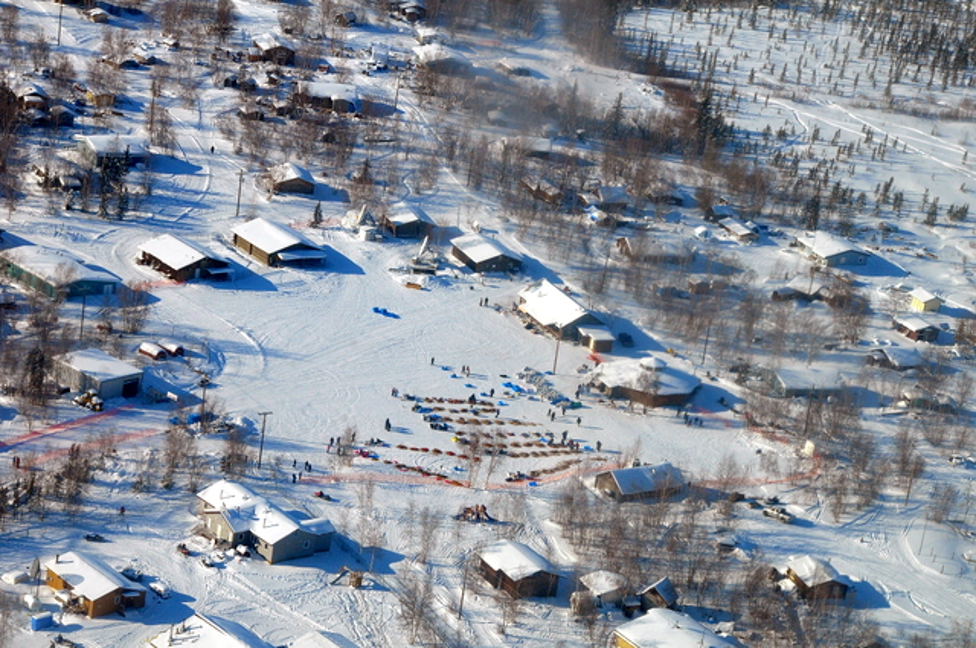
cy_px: 324
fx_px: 3046
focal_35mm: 112
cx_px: 488
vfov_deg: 12.1
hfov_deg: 18.2
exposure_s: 1/800
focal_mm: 75
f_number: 14
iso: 800
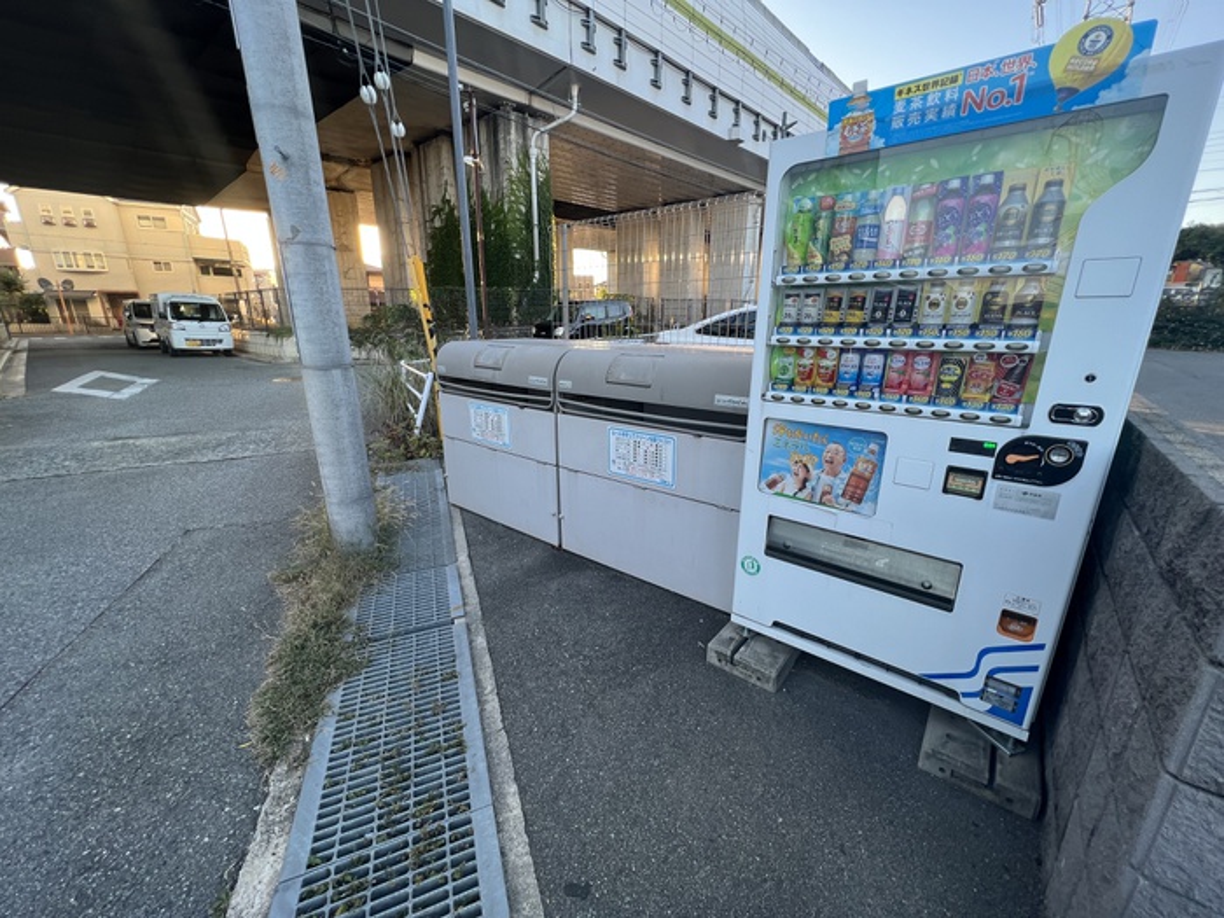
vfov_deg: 89.9
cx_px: 612
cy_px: 459
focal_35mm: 13
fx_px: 460
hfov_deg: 106.2
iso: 32
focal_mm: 1.57
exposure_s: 1/106
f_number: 1.8
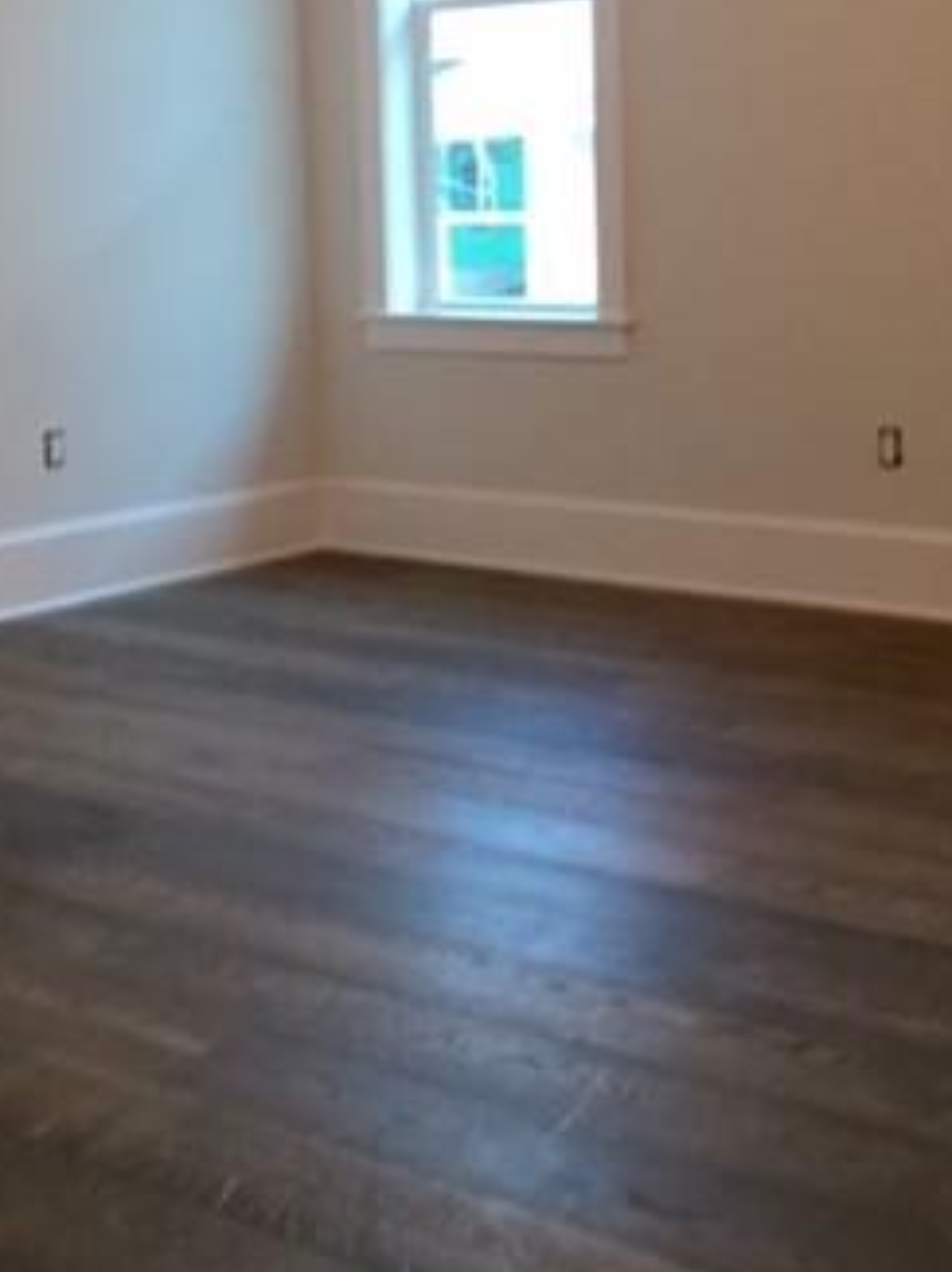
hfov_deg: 25.6
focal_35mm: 57
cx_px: 472
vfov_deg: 33.5
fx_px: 2093
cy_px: 414
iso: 125
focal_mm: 4.15
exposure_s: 1/30
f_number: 2.2
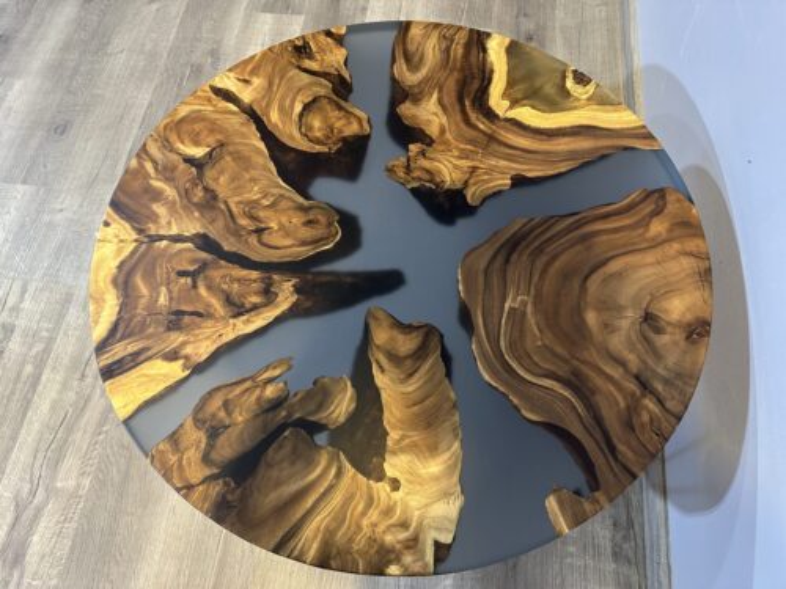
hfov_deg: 71.6
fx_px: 545
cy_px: 294
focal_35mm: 24
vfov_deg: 56.8
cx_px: 393
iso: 250
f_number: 1.78
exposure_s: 1/50
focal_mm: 6.86
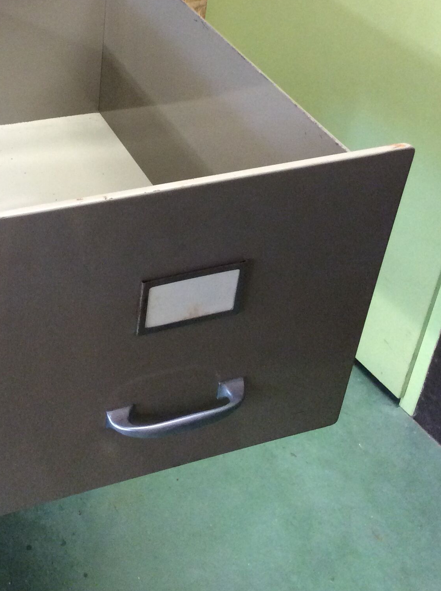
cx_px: 105
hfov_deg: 26.1
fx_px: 937
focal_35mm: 55
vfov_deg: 34.6
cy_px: 189
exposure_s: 1/25
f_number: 2.4
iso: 160
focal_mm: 3.3
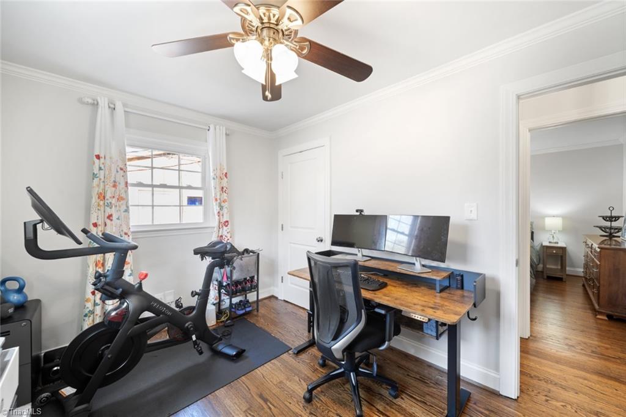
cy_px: 208
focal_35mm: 14
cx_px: 313
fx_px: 243
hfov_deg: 104.3
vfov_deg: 81.2
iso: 320
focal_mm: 14
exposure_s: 1/2
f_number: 7.1
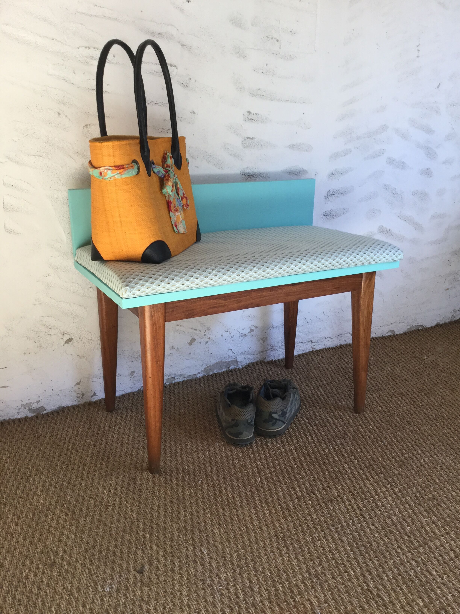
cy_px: 307
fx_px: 549
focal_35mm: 31
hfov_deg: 45.4
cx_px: 230
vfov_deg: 58.4
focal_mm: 3.3
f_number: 2.4
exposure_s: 1/33
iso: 25
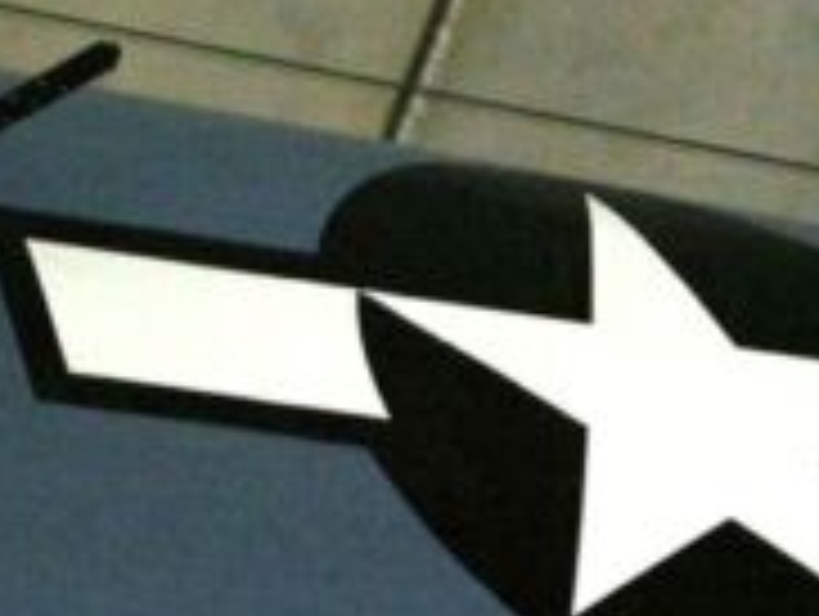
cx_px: 220
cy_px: 605
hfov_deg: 4.8
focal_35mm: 412
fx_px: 9761
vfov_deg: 3.6
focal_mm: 37.7
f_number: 3.9
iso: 200
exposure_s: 1/253
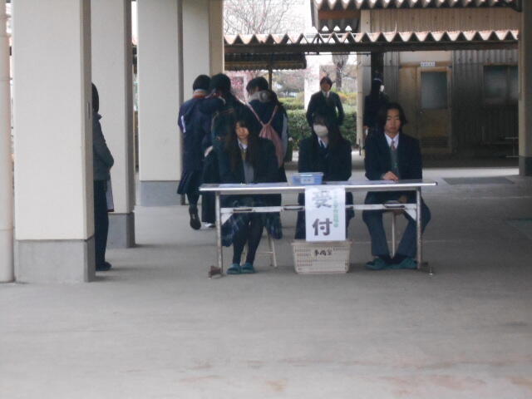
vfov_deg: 11.4
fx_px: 1998
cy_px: 200
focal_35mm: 130
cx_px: 266
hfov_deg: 15.2
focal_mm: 23
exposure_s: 1/160
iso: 800
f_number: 6.5
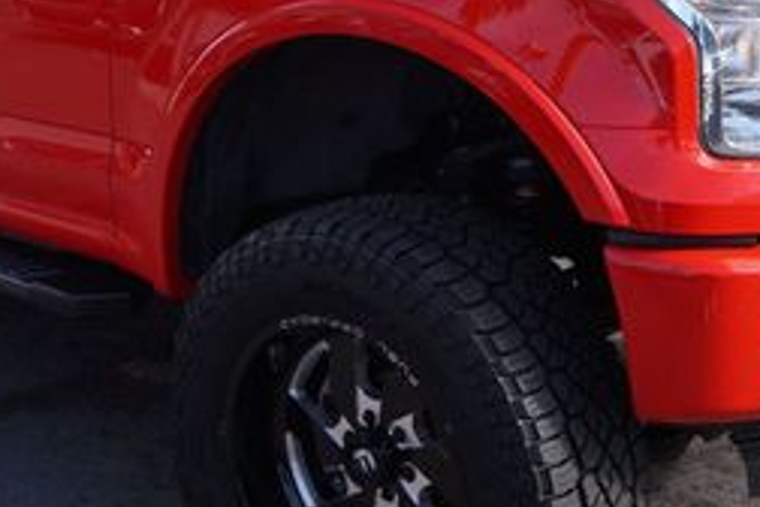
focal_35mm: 61
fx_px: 1288
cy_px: 160
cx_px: 347
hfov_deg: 32.9
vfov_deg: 22.2
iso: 100
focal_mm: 16
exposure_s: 1/100
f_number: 8
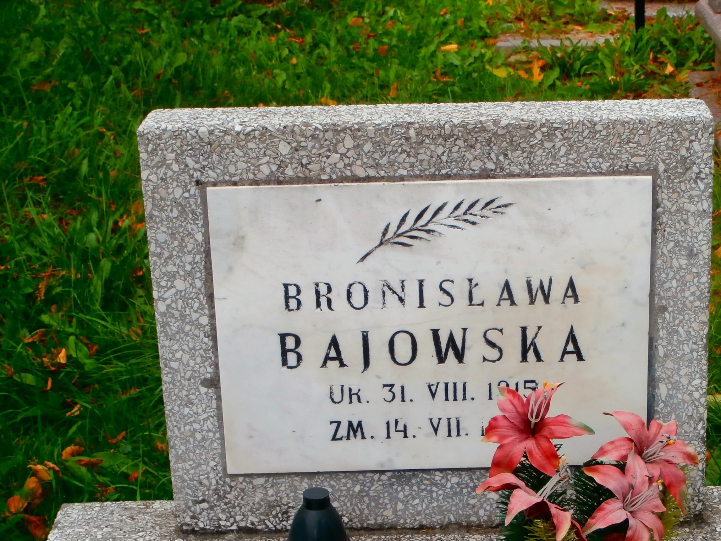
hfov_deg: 23.2
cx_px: 456
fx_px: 1750
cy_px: 329
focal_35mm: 84
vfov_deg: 17.6
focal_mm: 10.11
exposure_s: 1/200
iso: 100
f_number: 4.5
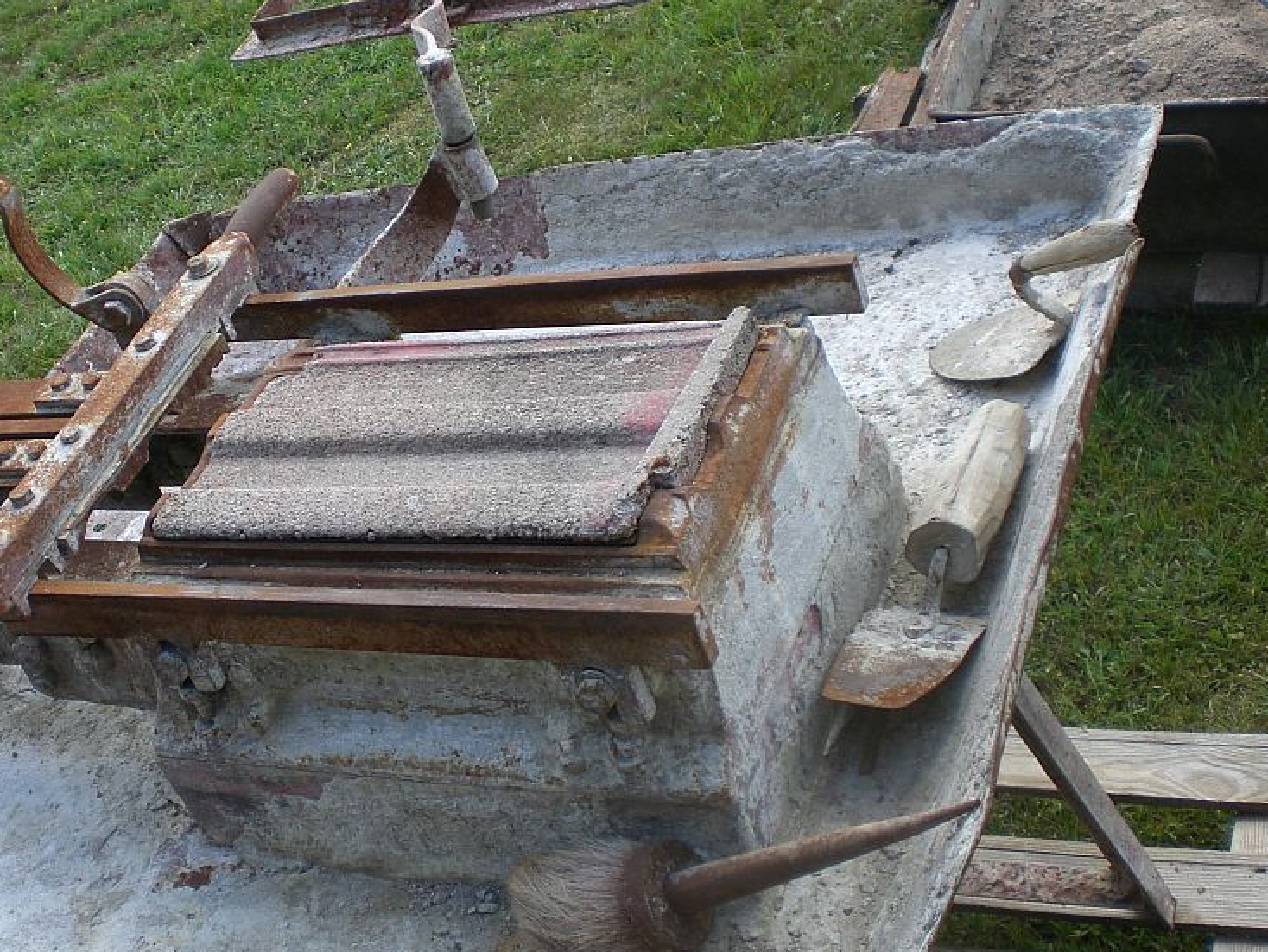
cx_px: 472
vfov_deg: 27.5
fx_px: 1942
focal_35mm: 53
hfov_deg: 35.9
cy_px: 411
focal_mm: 6.3
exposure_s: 1/160
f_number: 3.1
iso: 50
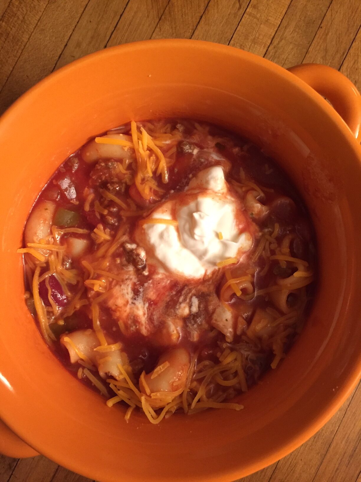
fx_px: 403
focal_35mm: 29
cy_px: 241
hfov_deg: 48.2
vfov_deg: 61.7
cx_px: 180
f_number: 2.2
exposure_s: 1/17
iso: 250
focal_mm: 4.15
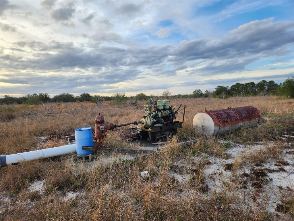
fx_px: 195
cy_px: 110
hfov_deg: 73.9
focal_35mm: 23
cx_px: 147
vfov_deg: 58.9
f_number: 1.8
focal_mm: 5.4
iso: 20
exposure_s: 1/289
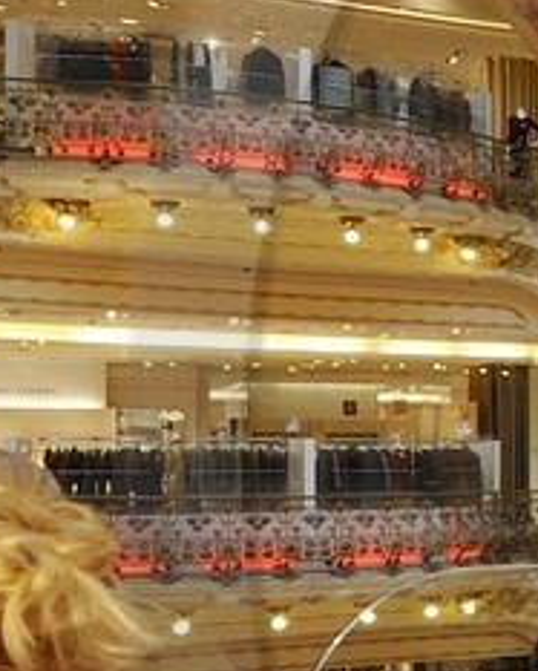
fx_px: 1788
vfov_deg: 21.1
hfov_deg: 13.0
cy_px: 464
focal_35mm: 90
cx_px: 1298
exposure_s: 1/50
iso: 800
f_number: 8
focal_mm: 14
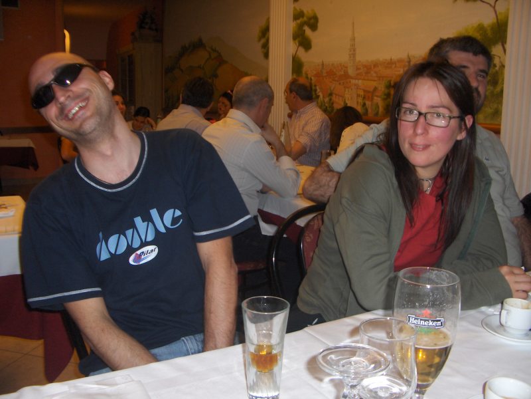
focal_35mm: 35
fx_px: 537
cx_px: 266
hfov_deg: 52.6
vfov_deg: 40.7
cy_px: 200
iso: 100
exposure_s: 1/60
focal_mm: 5.8
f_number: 2.6
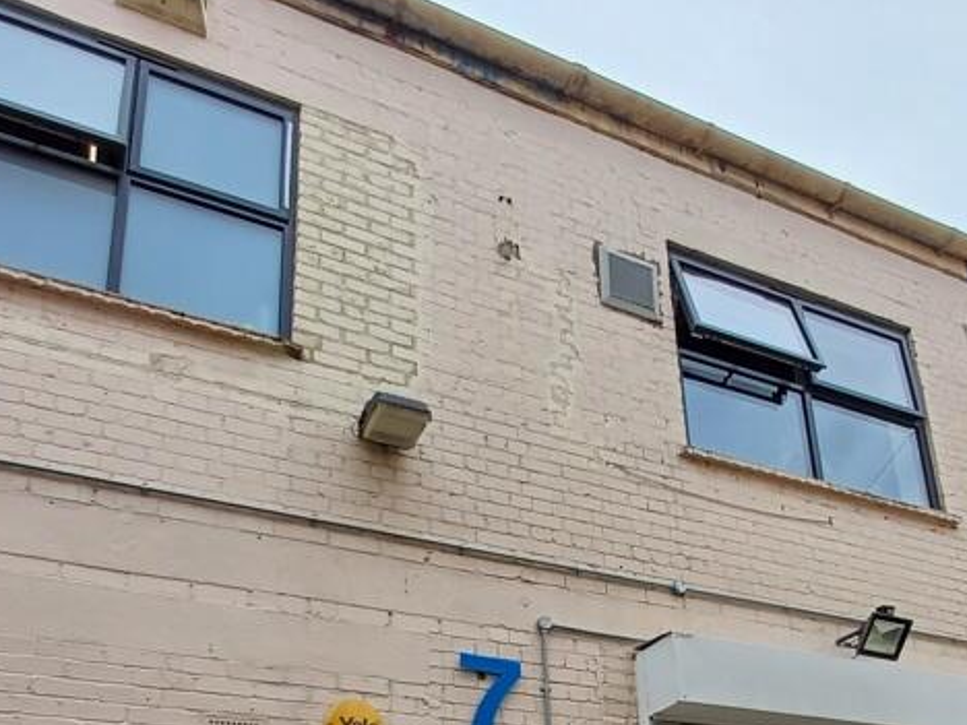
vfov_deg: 36.2
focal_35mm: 35
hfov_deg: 52.6
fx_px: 978
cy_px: 742
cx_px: 471
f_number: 2.2
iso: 40
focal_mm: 1.64
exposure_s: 1/988
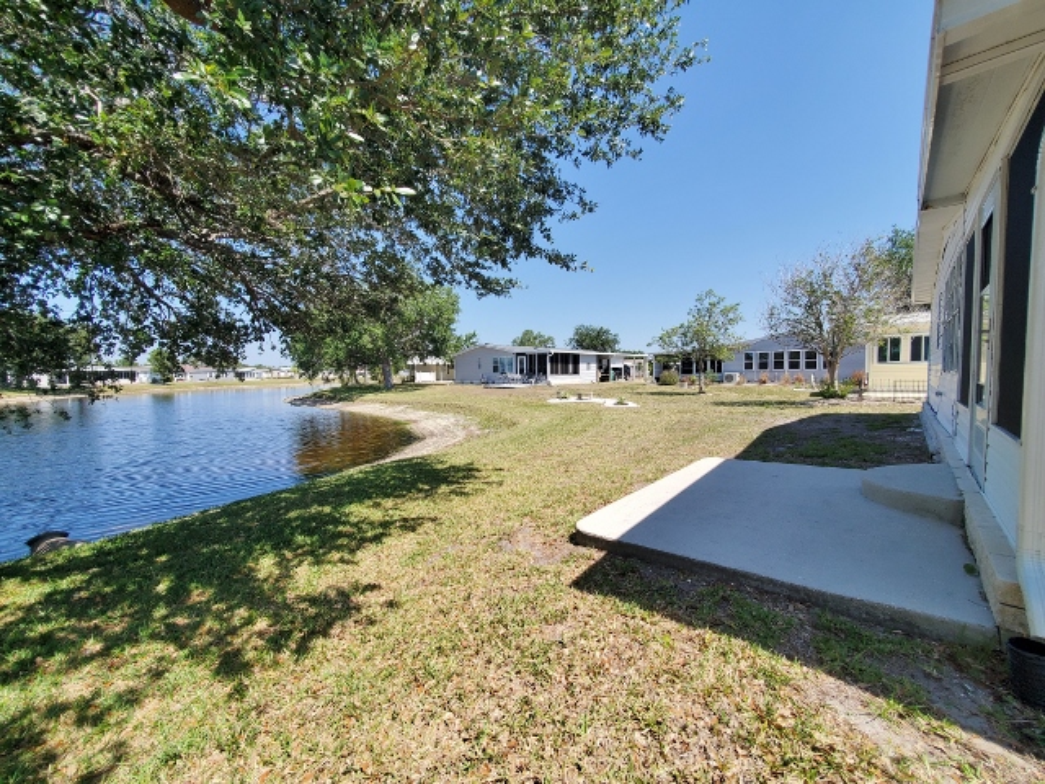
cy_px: 392
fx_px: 392
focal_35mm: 13
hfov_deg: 106.2
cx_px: 522
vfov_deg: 89.9
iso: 50
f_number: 2.2
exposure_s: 1/942
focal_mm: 1.8
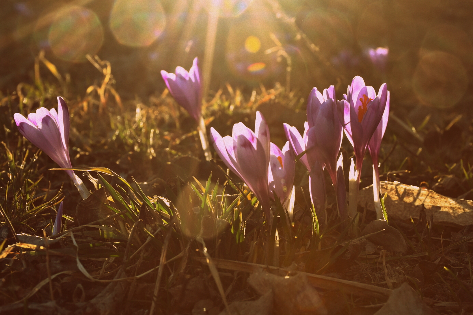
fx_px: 881
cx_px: 236
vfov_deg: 20.3
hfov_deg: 30.1
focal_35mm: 67
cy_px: 158
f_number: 10
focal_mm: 45
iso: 800
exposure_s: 1/400
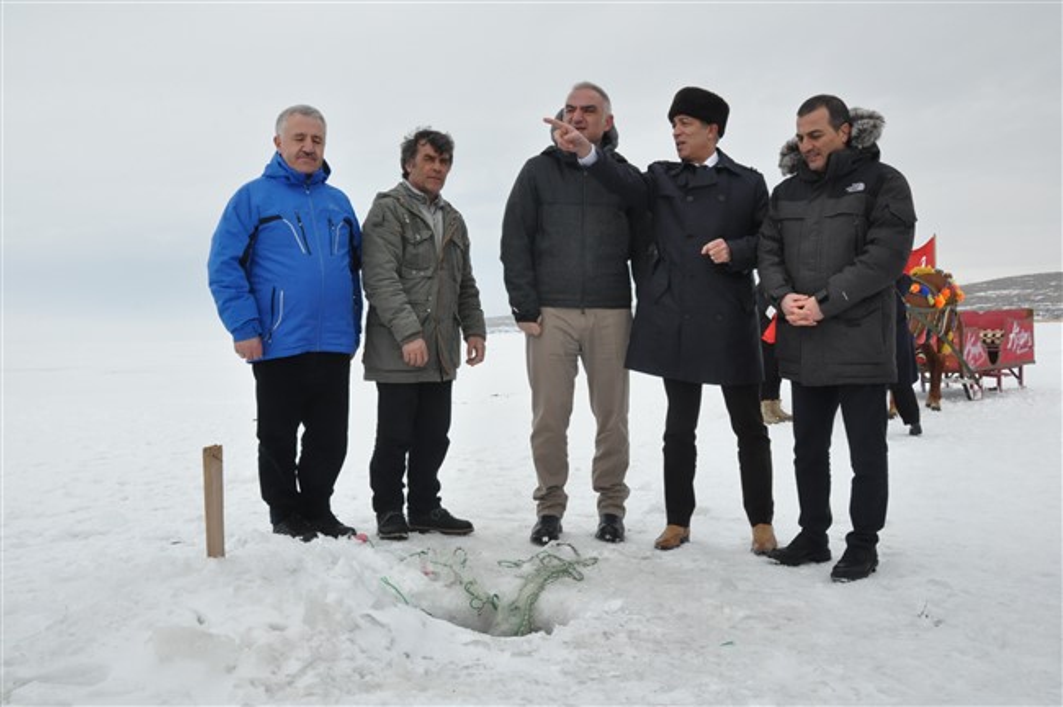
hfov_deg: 59.5
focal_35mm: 32
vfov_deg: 41.6
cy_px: 354
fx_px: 929
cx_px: 532
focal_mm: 21
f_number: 16
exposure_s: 1/1000
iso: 1250
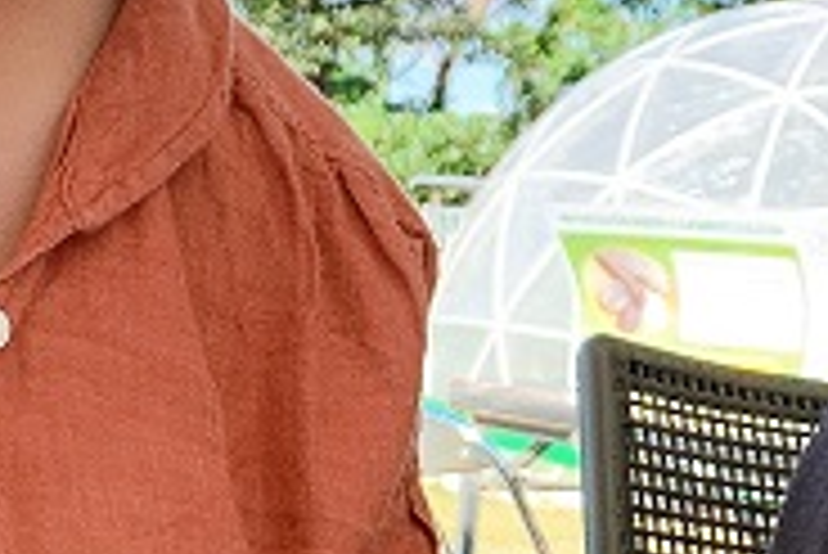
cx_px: 783
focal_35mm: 141
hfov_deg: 14.4
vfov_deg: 9.7
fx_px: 3245
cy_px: 374
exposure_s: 1/590
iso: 25
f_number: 1.8
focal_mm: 4.25
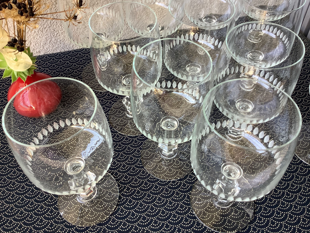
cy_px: 116
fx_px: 278
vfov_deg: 45.4
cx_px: 155
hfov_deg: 58.4
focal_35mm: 31
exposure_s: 1/60
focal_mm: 3.3
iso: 64
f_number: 2.4
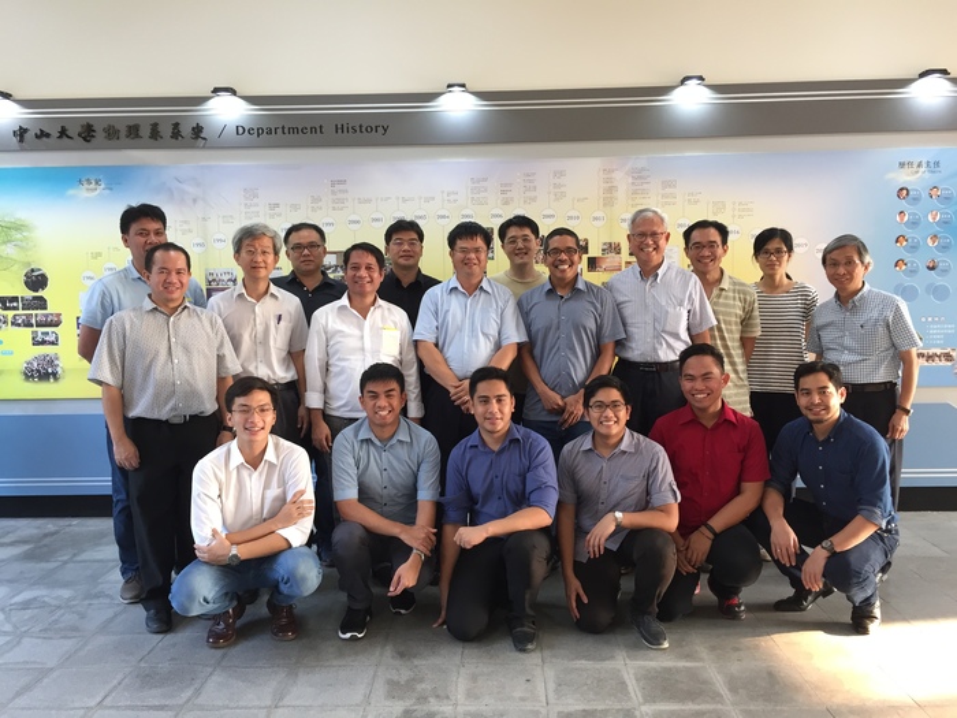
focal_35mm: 29
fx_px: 802
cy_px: 359
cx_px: 478
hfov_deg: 61.7
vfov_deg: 48.2
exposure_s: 1/30
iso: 64
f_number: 2.2
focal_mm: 4.15
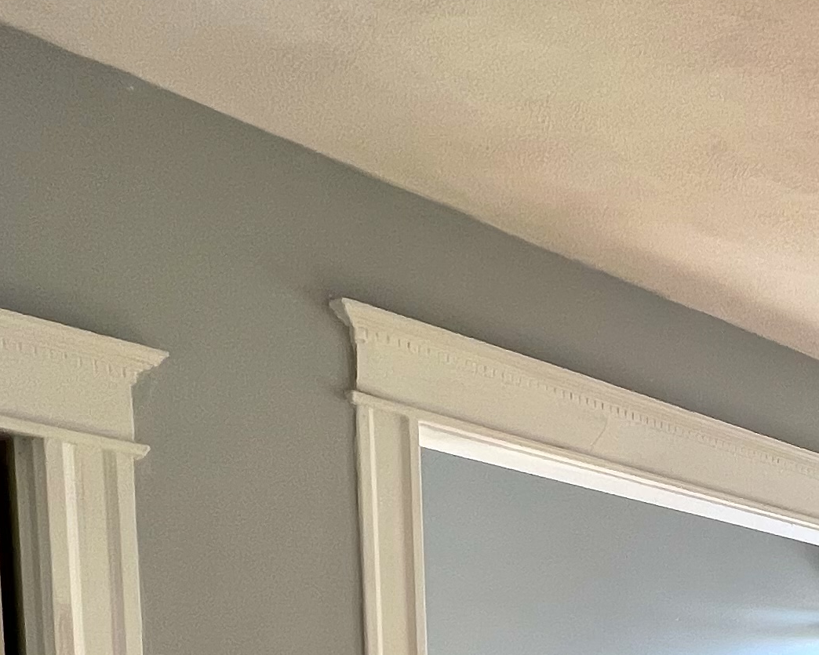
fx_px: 1188
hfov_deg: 28.1
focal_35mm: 49
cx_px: 1171
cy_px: 936
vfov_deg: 24.9
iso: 32
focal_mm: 1.57
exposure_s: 1/122
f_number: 1.8
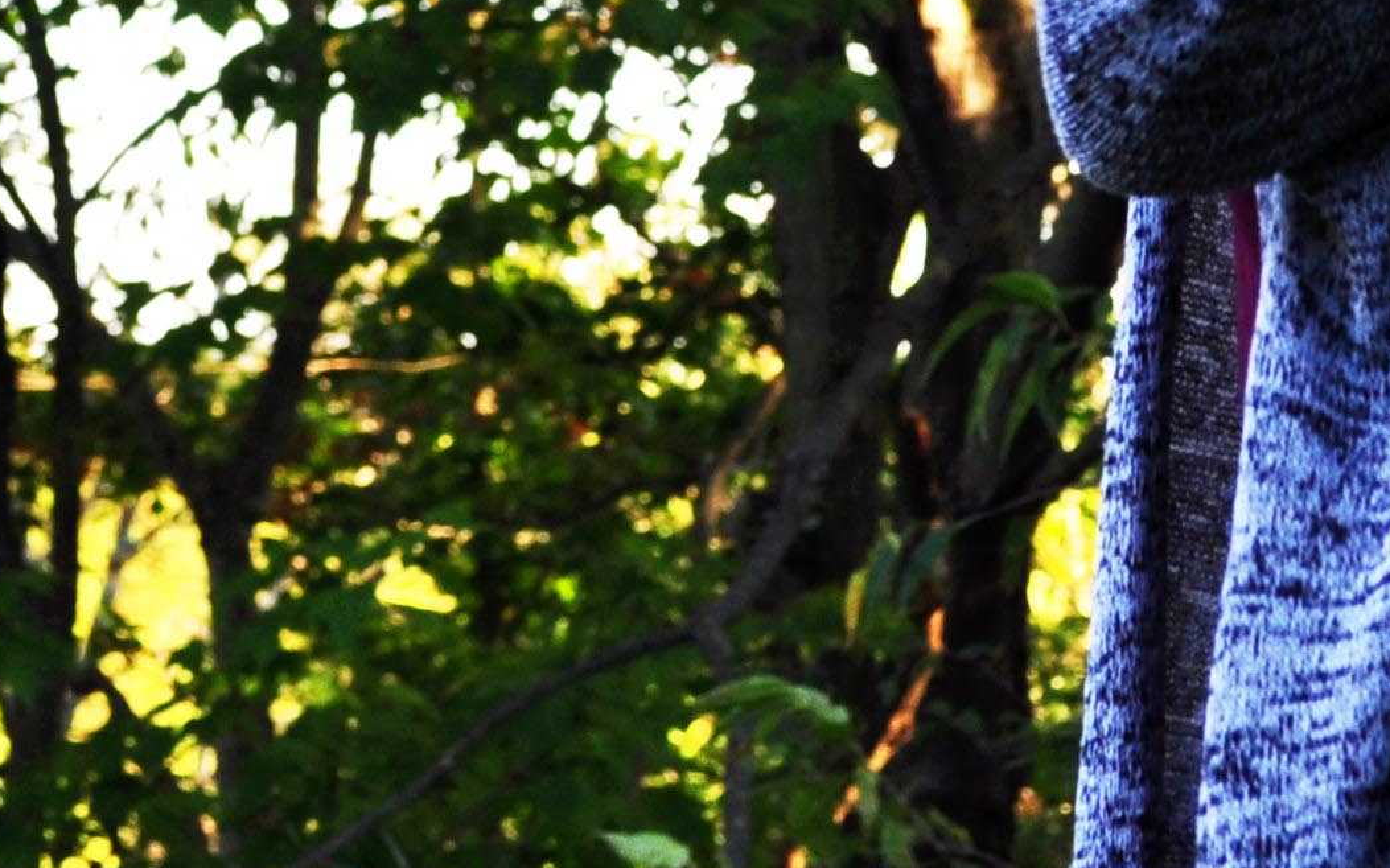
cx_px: 1185
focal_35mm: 249
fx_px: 9431
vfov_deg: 5.2
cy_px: -517
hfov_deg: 8.4
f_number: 8
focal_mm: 40
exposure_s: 1/60
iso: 160
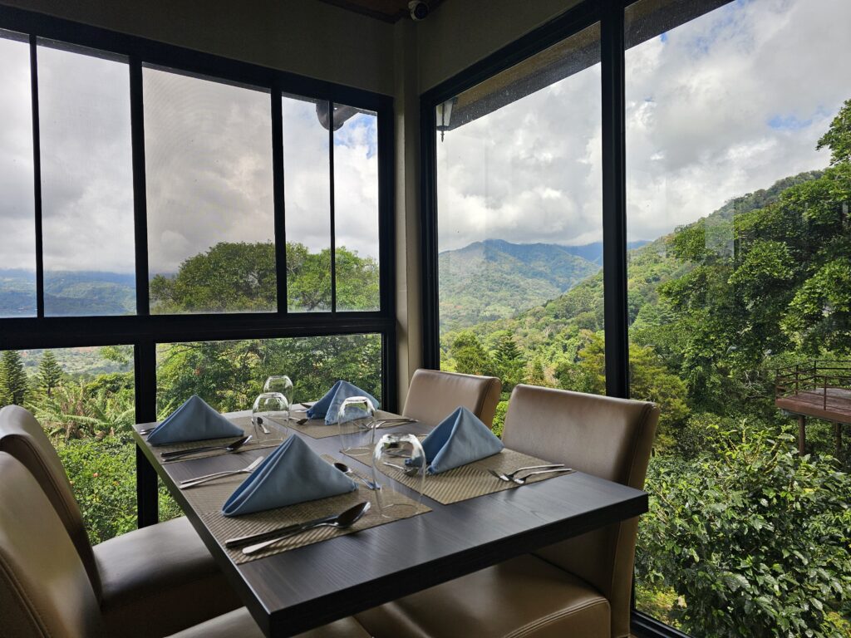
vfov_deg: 58.9
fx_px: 565
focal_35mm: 23
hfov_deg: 73.9
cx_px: 426
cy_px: 319
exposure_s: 1/251
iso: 10
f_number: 1.7
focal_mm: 6.3
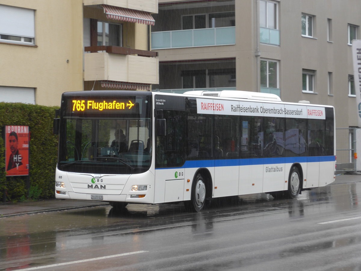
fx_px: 1147
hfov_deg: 17.9
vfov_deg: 13.5
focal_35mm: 110
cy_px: 136
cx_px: 180
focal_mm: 21.6
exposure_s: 1/80
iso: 125
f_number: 4.9
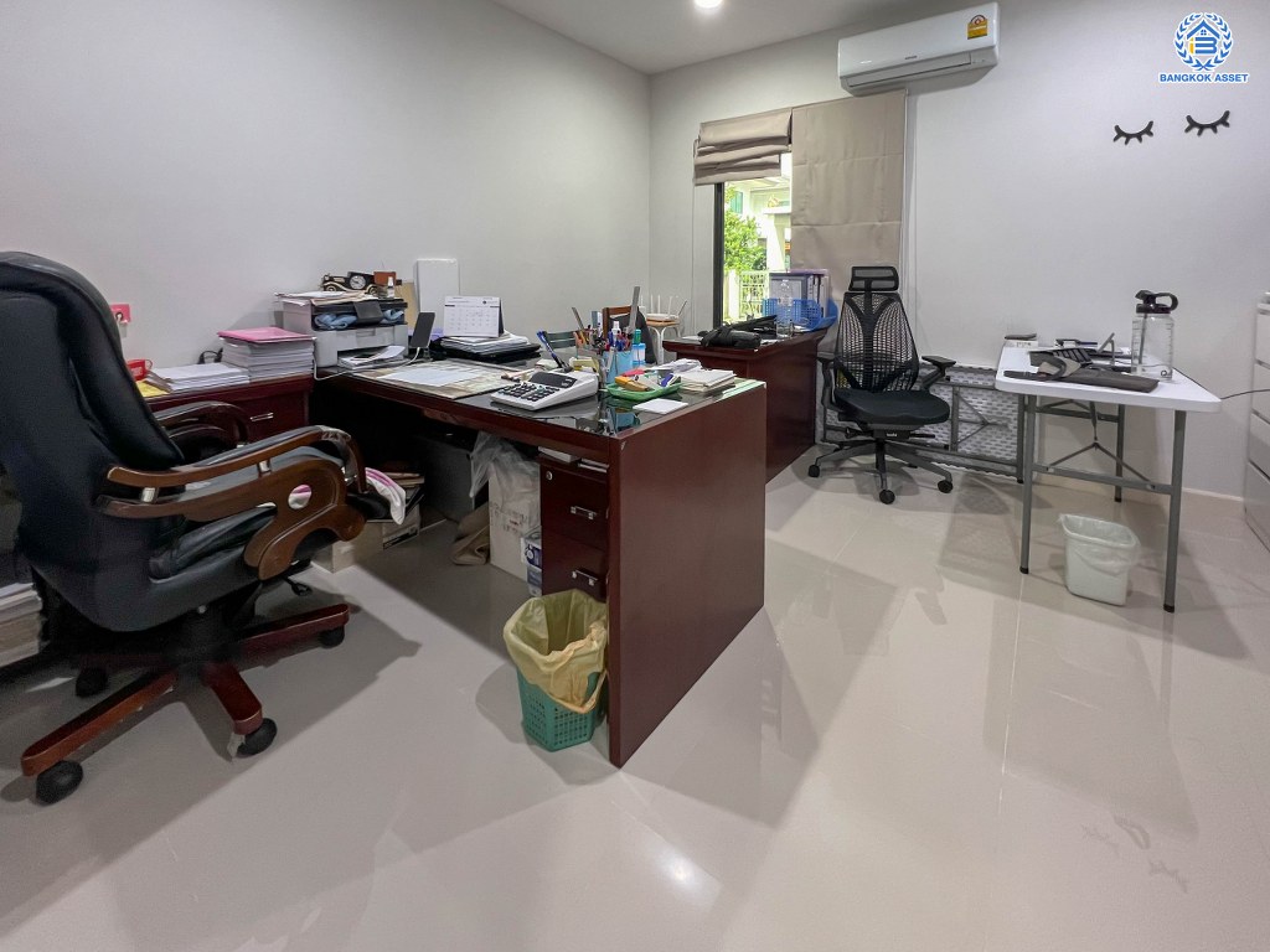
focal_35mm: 13
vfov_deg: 89.9
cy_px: 476
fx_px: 477
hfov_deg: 106.2
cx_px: 635
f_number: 1.8
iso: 32
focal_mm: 1.57
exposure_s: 1/110
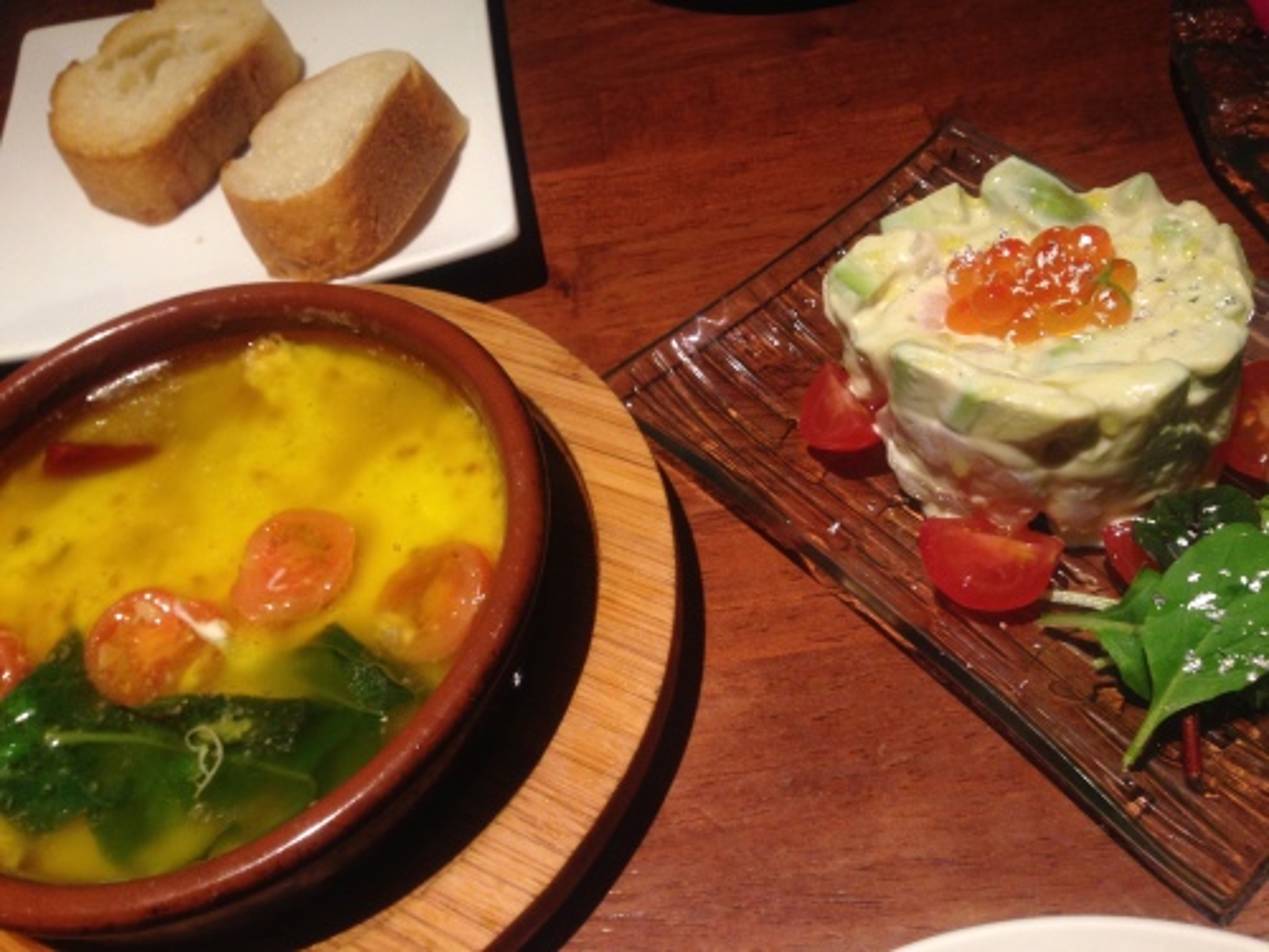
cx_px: 634
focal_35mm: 33
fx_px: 1210
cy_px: 476
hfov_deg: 55.4
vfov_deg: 42.9
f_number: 2.4
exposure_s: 1/20
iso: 100
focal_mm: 4.12
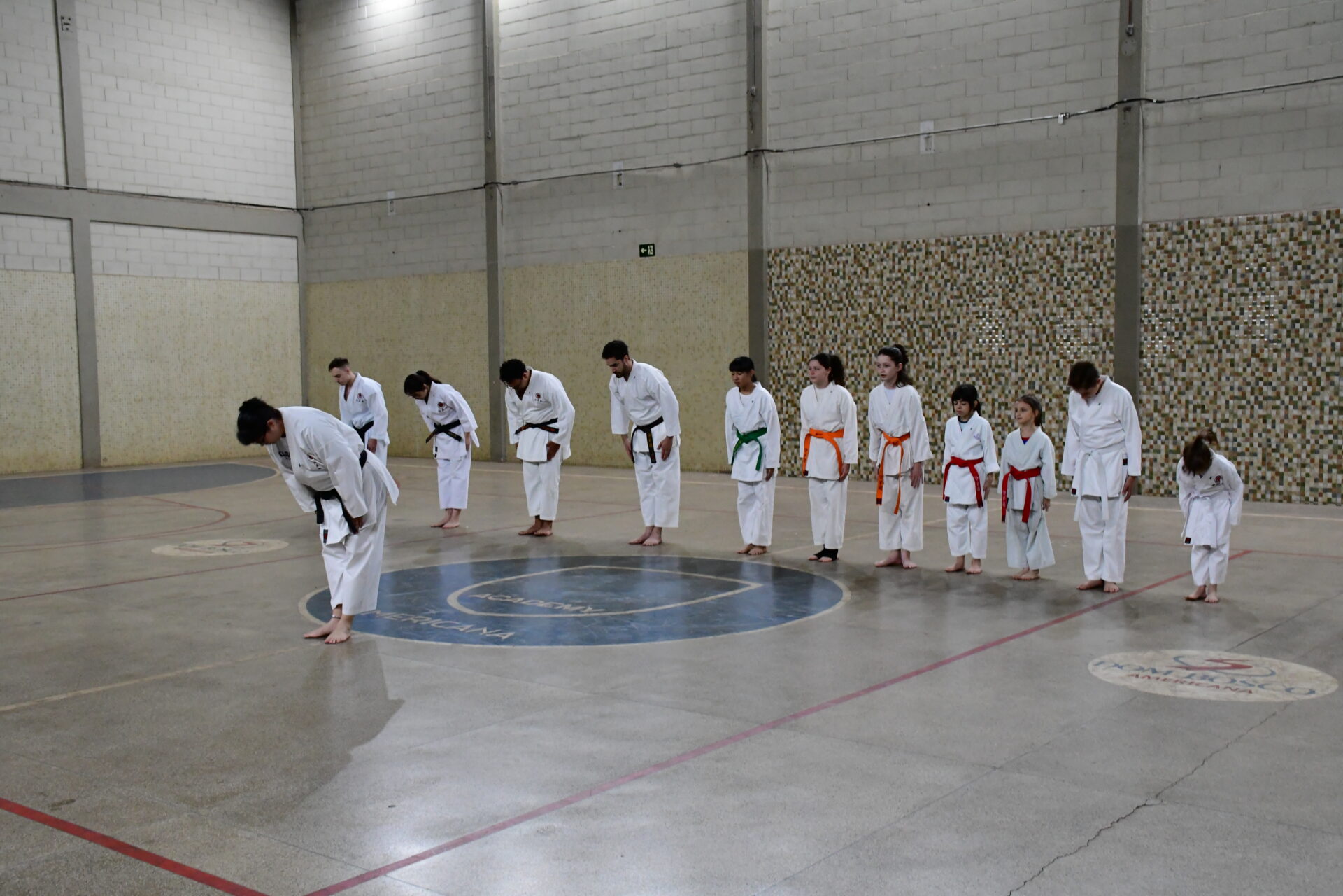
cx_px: 672
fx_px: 1343
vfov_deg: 36.9
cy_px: 448
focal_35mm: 36
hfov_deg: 53.1
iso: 3200
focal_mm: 24
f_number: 8
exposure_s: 1/50
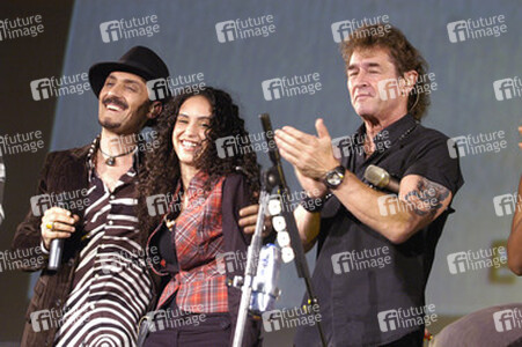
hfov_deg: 17.1
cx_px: 261
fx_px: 1739
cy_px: 174
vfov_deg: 11.4
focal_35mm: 120
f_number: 2.8
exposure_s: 1/90
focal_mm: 80
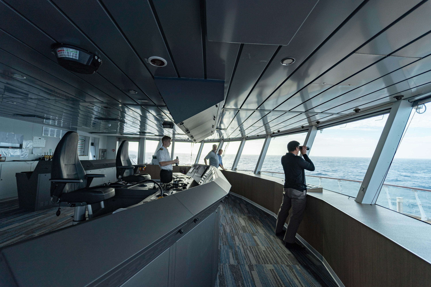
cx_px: 216
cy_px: 144
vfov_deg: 81.2
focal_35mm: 14
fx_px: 168
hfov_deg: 104.3
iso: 200
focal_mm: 14
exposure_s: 1/800
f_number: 2.8
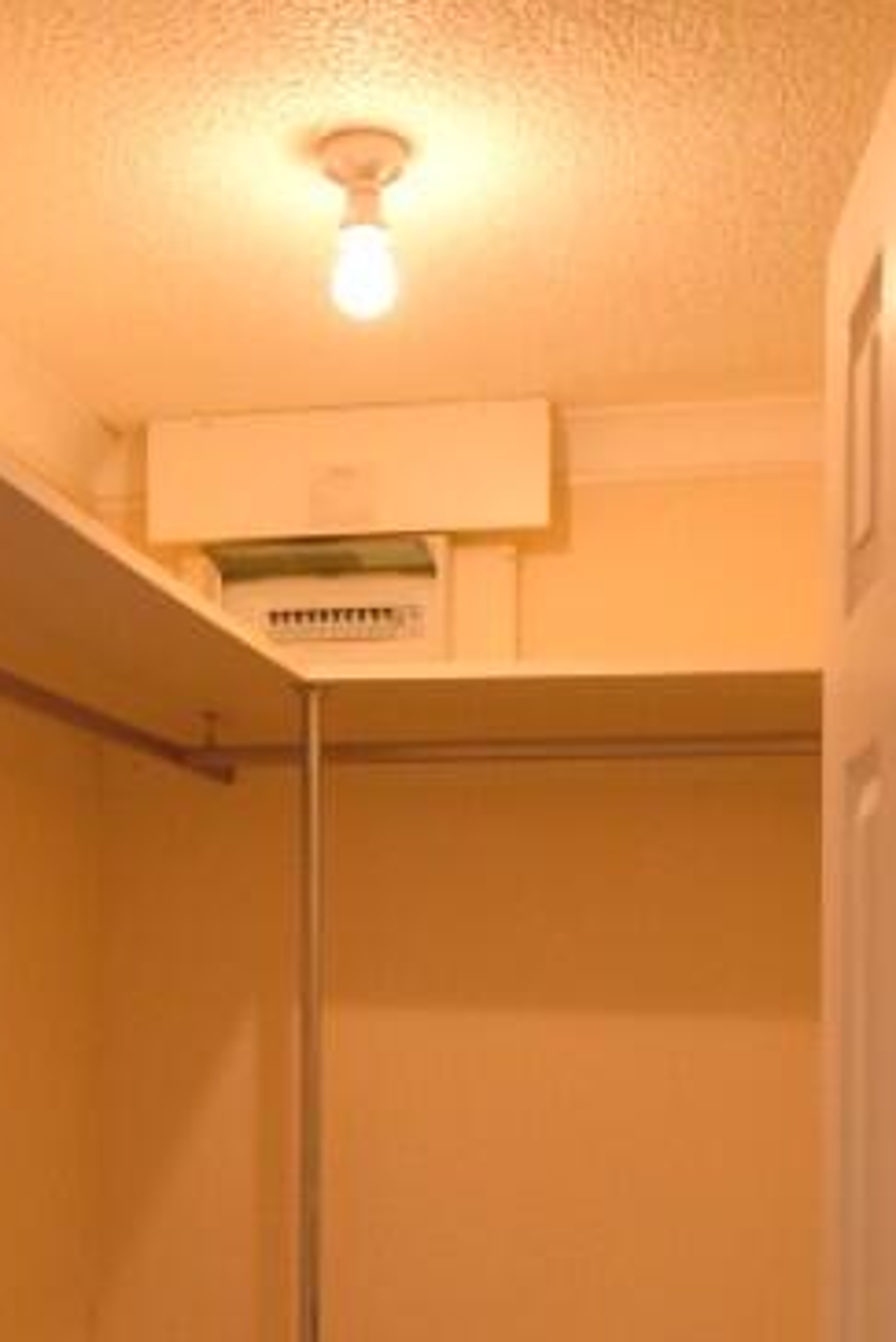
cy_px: 1287
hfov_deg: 29.0
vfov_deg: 38.5
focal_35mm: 46
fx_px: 1731
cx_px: 389
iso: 640
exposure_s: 1/60
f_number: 4.2
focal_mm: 11
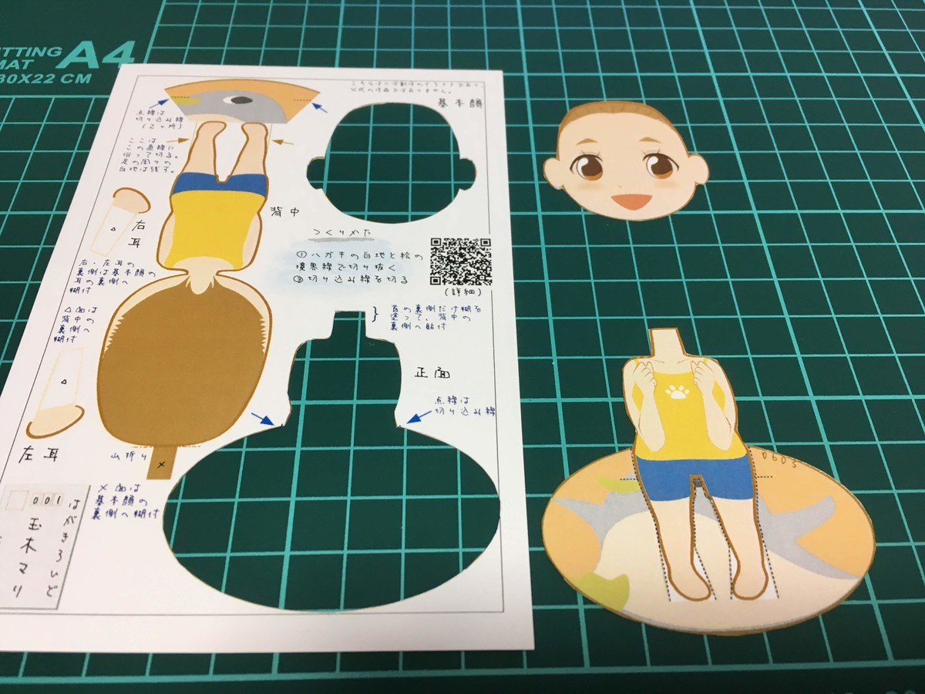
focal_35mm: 29
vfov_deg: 48.2
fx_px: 775
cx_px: 462
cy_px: 347
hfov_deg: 61.7
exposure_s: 1/30
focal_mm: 4.15
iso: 64
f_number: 2.2
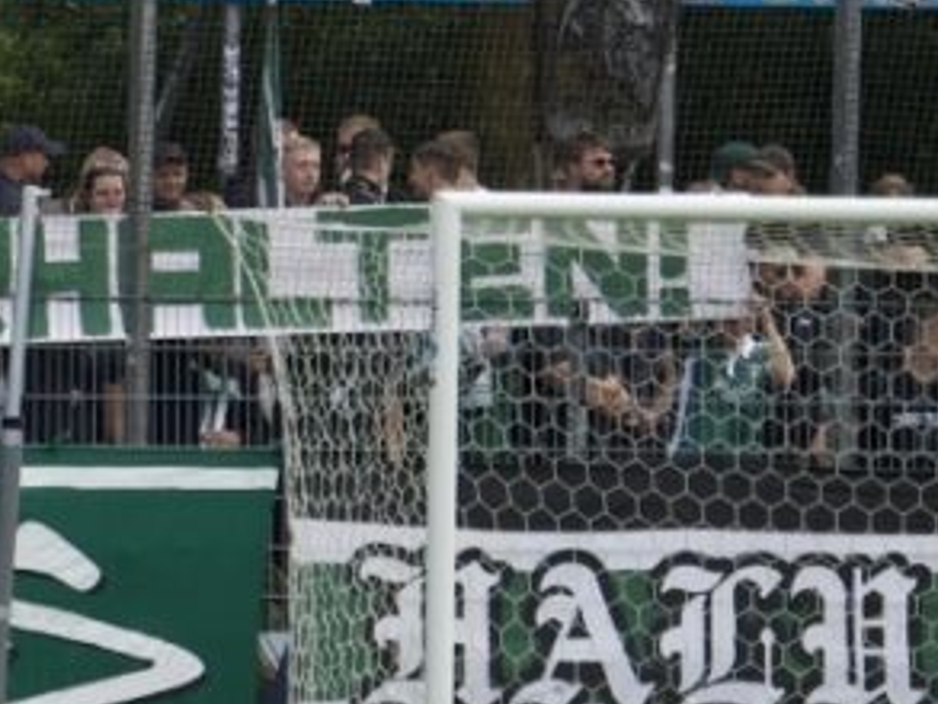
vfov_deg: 1.9
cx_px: -1389
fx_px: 21361
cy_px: 555
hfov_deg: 2.5
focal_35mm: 788
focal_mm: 100
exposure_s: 1/160
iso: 100
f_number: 5.6
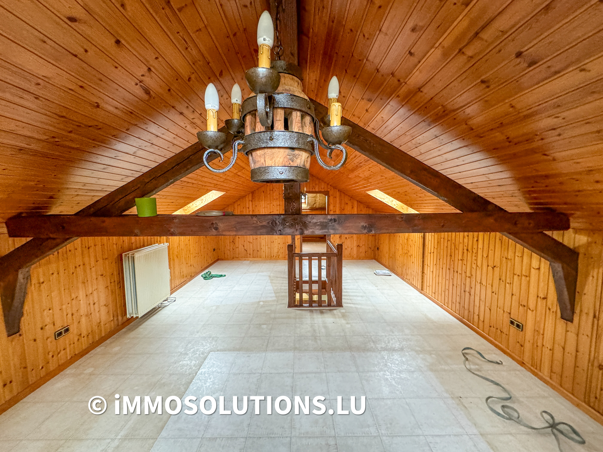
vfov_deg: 85.7
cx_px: 302
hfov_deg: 102.1
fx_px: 244
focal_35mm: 14
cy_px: 226
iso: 640
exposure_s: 1/50
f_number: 2.2
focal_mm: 2.22
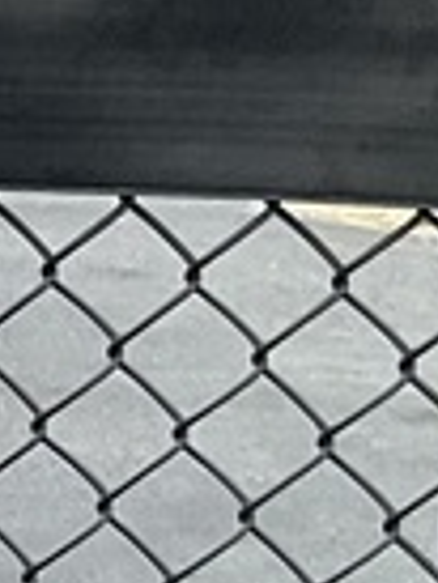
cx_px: -1097
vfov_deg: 9.2
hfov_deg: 6.1
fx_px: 3638
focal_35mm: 216
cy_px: 370
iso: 125
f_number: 1.8
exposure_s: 1/60
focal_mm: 3
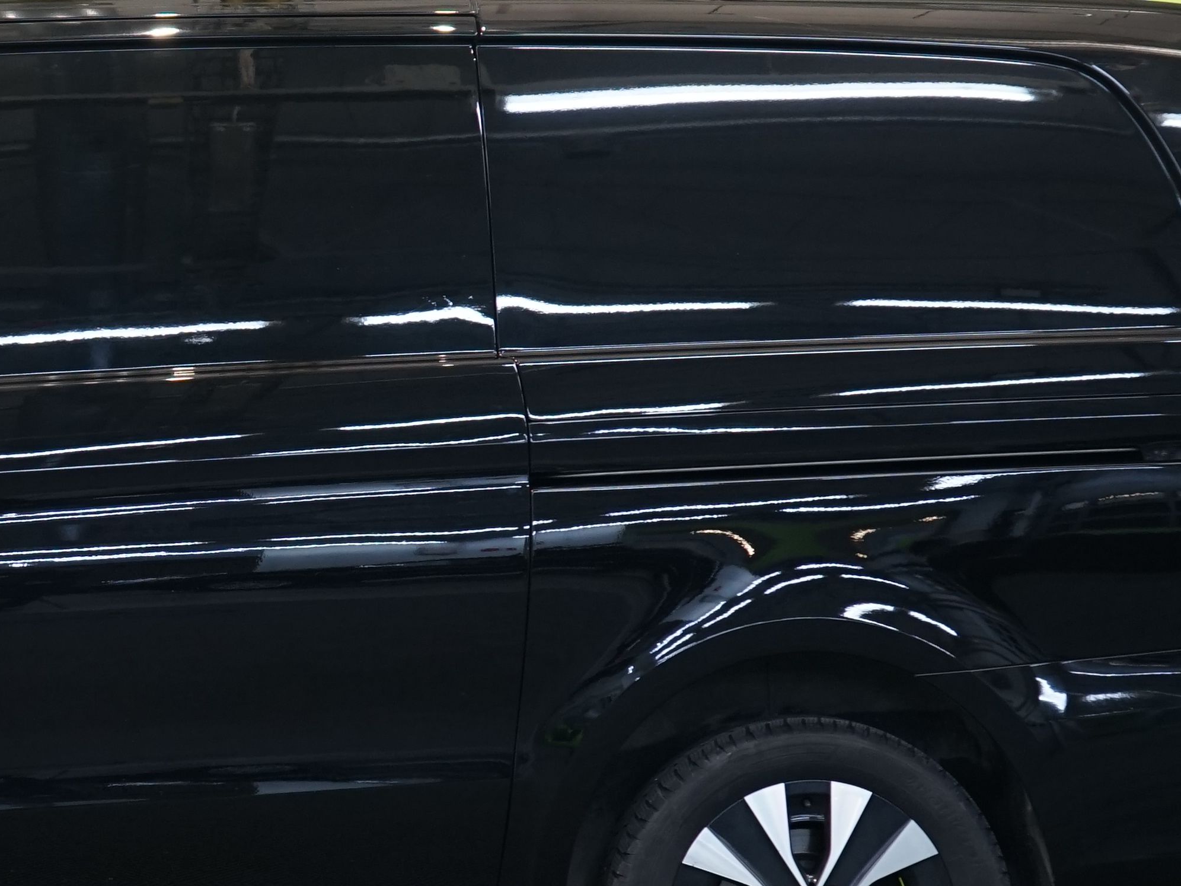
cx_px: -67
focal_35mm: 139
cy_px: 559
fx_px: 4742
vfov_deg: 10.7
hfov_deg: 13.9
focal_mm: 48
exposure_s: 1/20
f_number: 4.5
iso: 800
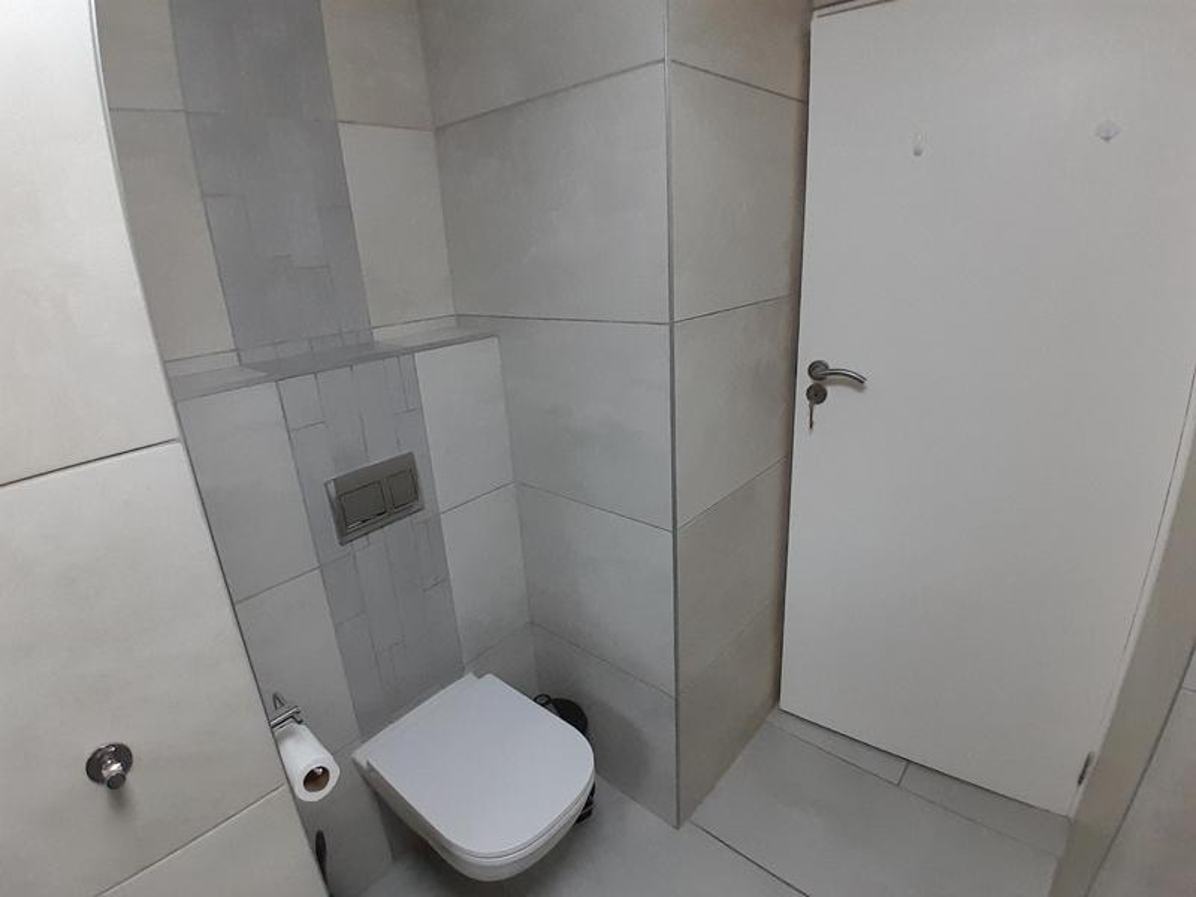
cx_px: 598
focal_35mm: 17
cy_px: 448
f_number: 2.2
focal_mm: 1.46
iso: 160
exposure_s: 1/50
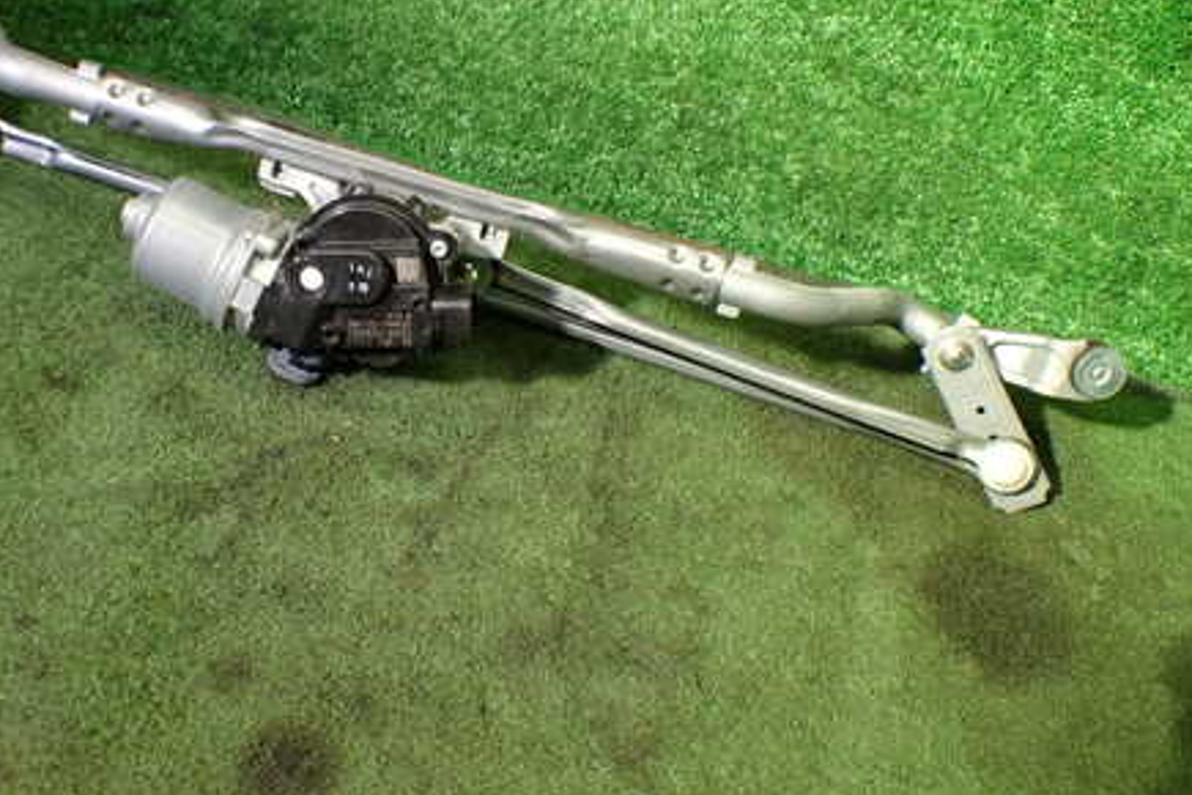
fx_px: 1424
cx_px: 403
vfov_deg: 31.1
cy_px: 307
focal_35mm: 43
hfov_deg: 44.8
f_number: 2.3
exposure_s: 1/125
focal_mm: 5.4
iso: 250
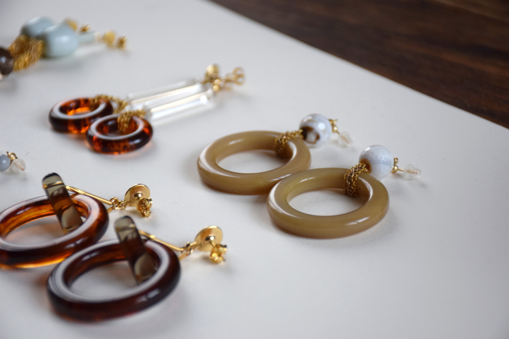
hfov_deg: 19.5
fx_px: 1485
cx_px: 254
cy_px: 170
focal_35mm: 105
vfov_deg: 13.0
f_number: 5.6
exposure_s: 1/250
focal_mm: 70
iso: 800
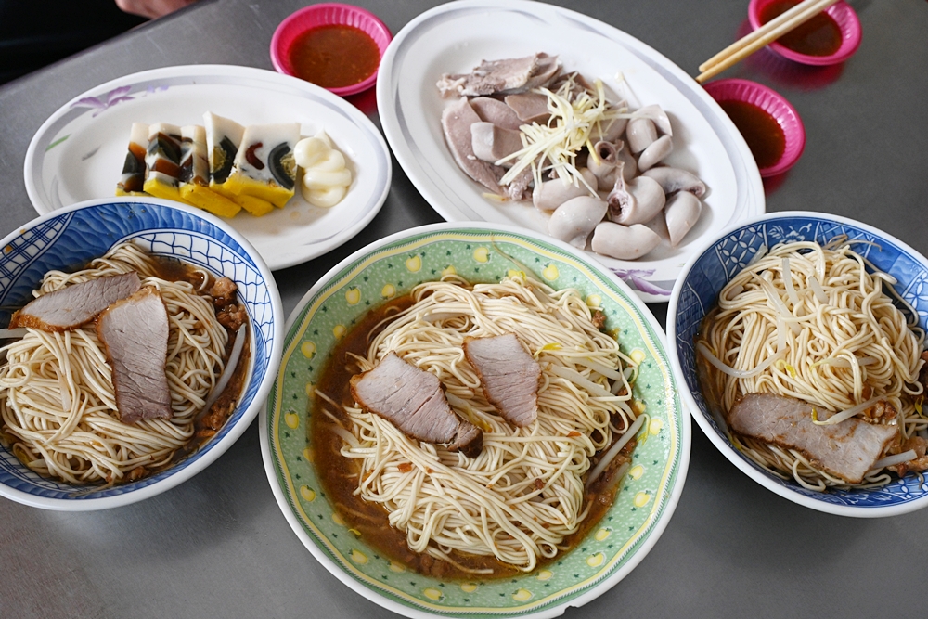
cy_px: 310
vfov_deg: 37.9
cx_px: 464
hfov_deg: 54.4
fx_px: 902
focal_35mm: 35
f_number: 7.1
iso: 2500
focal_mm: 35
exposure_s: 1/160
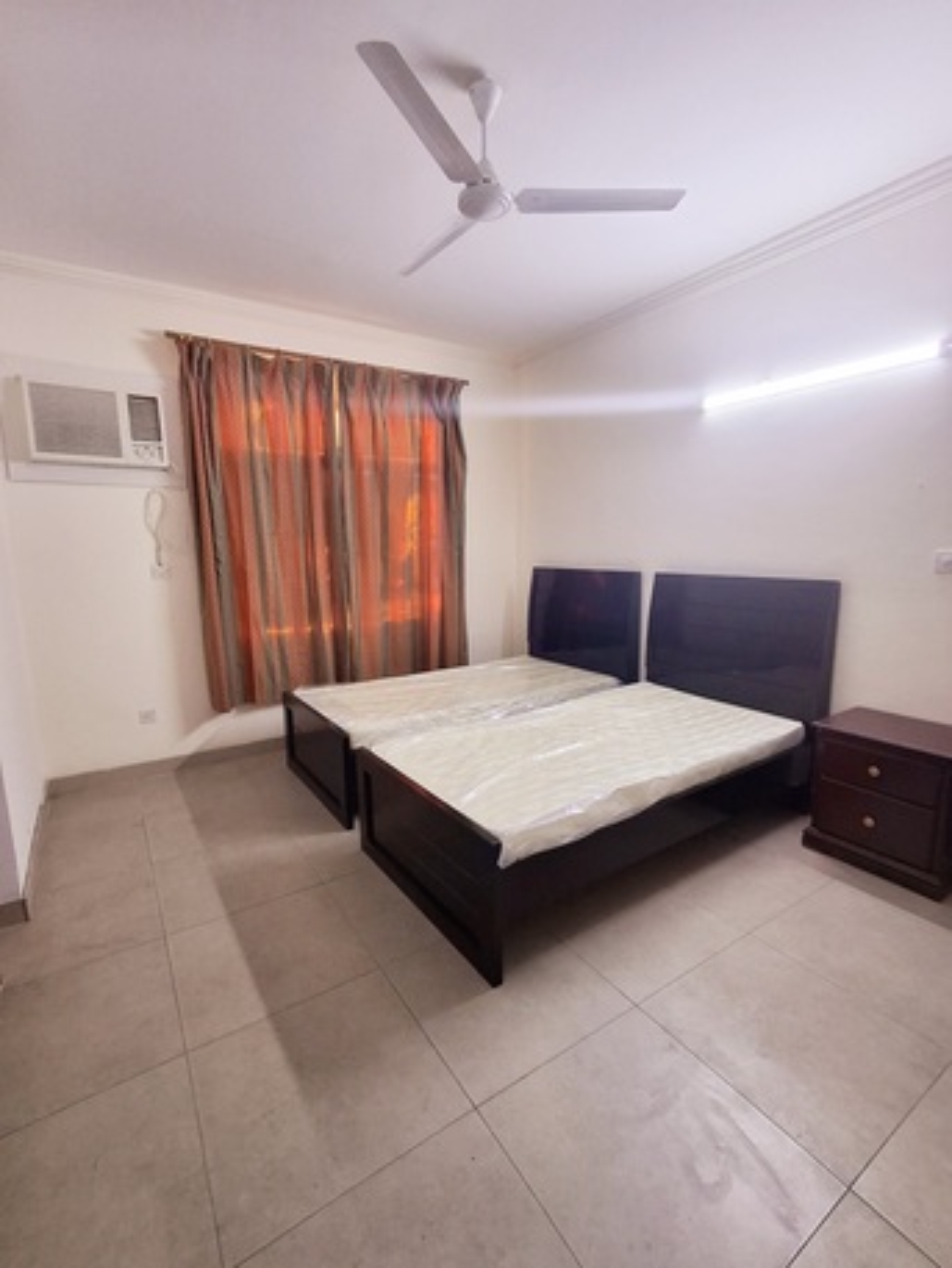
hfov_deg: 78.1
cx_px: 476
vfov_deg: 94.5
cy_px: 634
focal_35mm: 16
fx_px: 586
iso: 100
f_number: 2.2
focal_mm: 1.64
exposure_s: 1/50
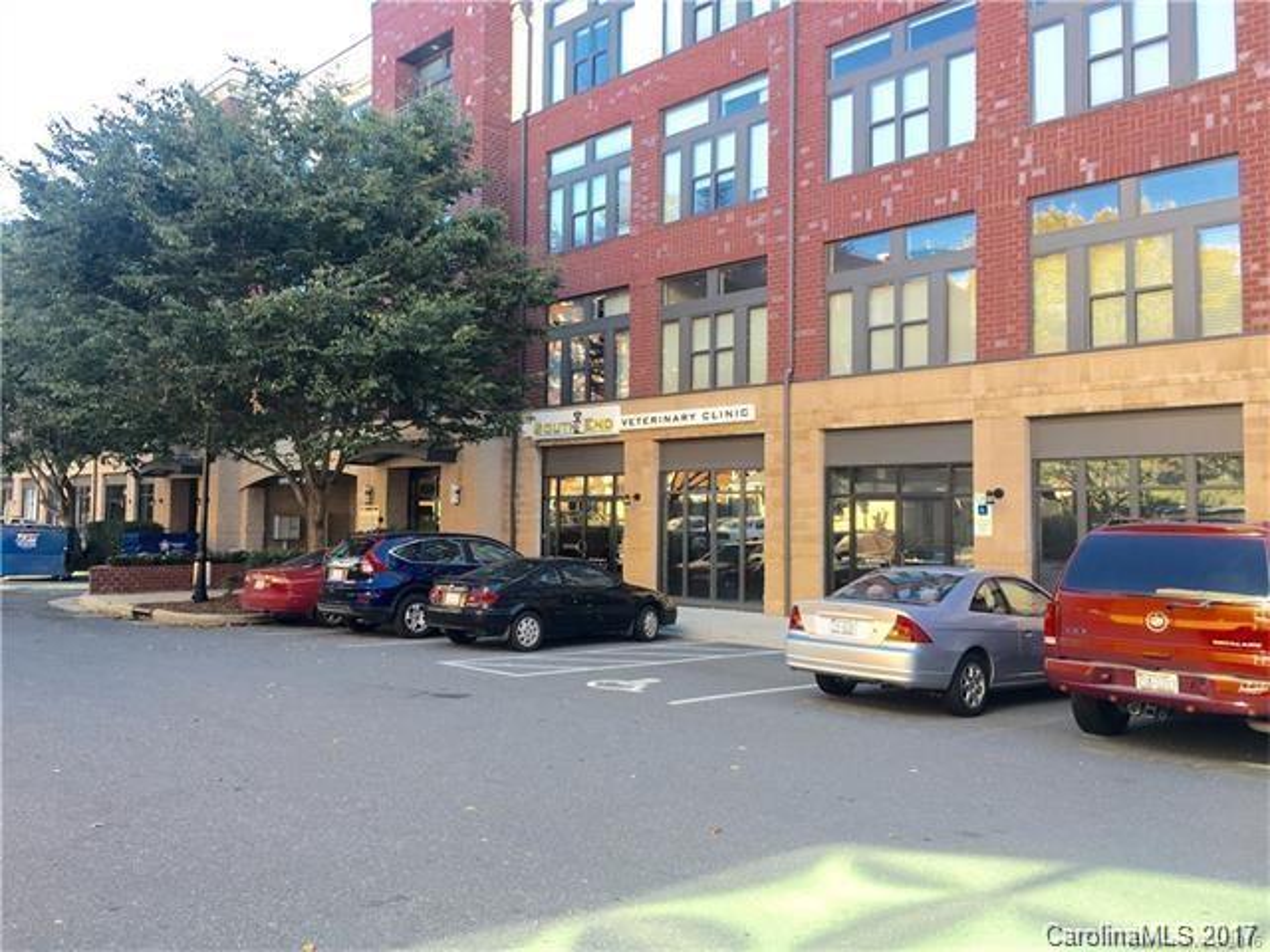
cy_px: 476
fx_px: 1064
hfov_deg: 61.7
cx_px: 635
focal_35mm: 29
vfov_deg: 48.2
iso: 25
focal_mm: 4.15
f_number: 2.2
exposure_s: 1/120
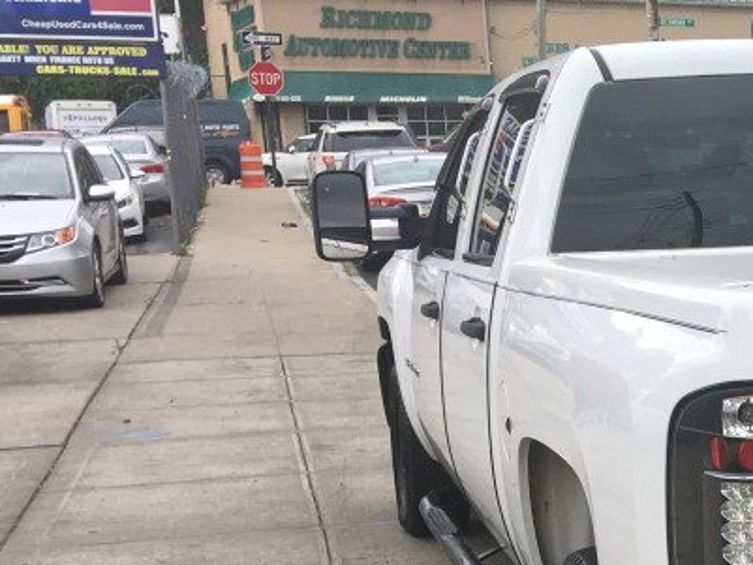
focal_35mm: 74
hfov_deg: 24.3
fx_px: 1610
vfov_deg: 19.6
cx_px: 858
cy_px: 503
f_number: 2.2
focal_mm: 4.15
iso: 25
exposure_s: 1/358
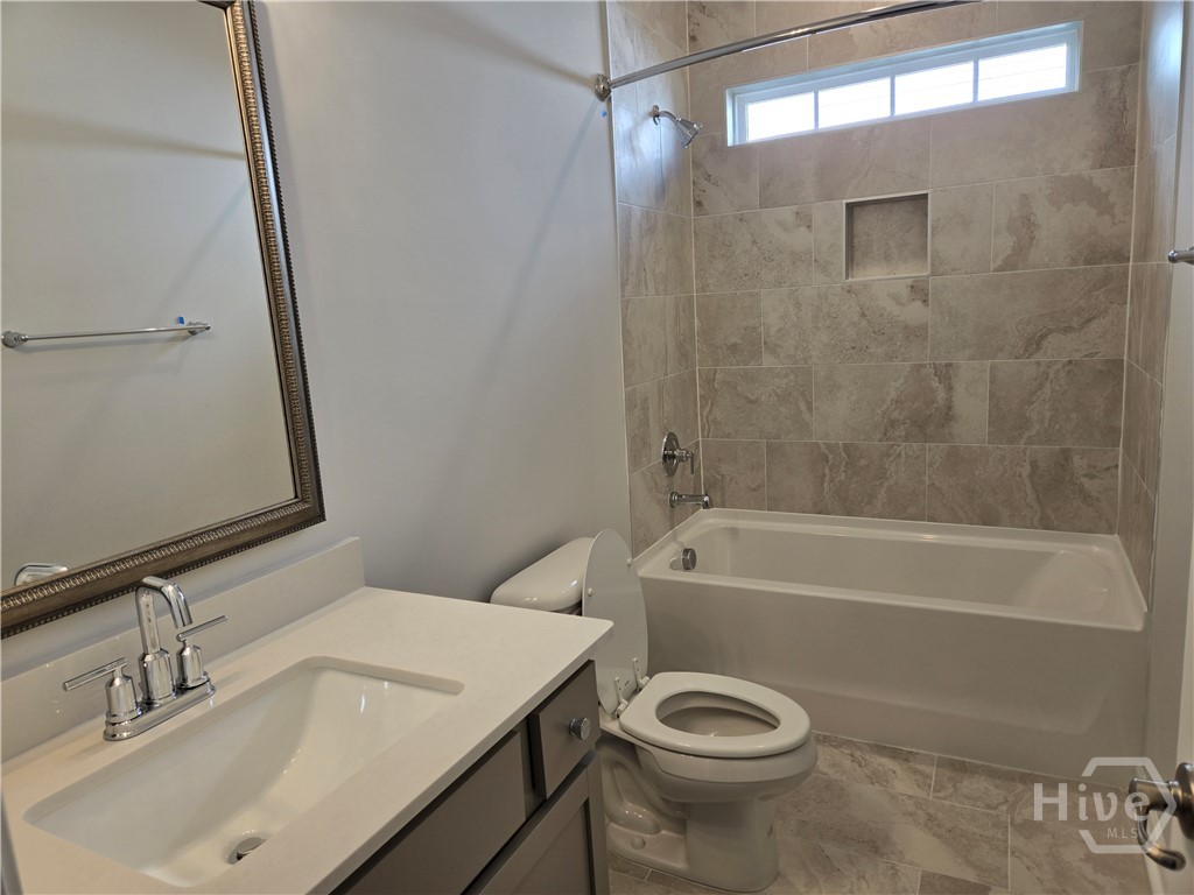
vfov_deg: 58.9
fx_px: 793
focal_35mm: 23
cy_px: 448
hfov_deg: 73.9
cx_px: 597
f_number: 1.8
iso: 32
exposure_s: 1/120
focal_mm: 5.4
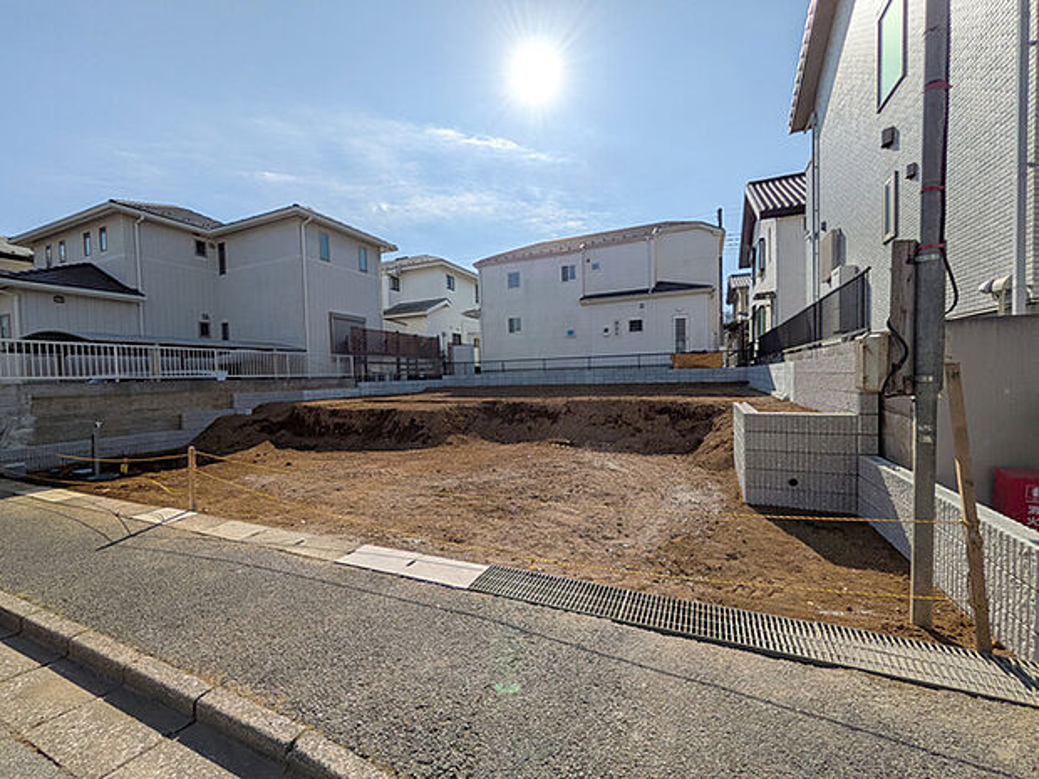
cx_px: 520
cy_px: 390
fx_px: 420
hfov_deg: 102.1
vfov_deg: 85.7
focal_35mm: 14
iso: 52
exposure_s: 1/6410
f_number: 2.2
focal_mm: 1.83
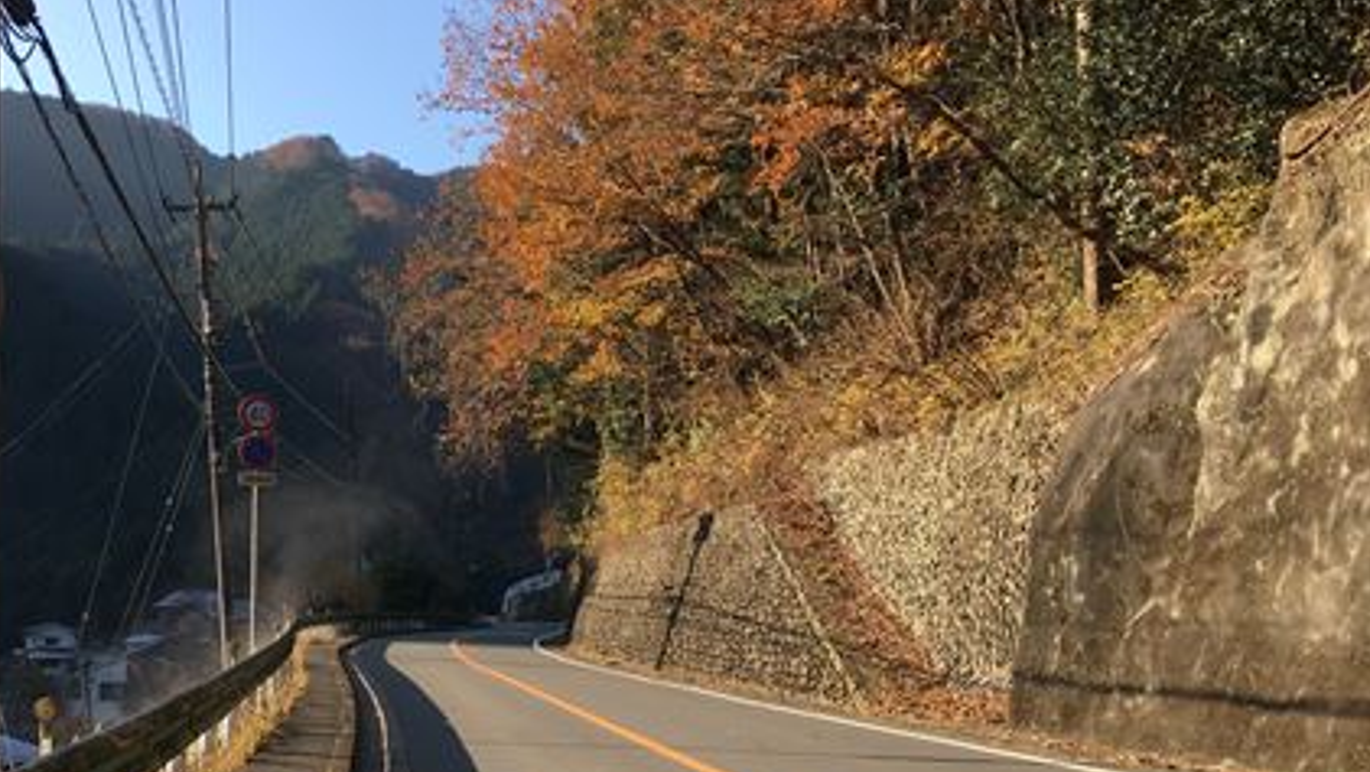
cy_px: 564
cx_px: 478
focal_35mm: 45
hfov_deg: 44.9
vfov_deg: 26.3
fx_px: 1635
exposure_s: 1/561
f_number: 2.2
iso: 25
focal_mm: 4.15
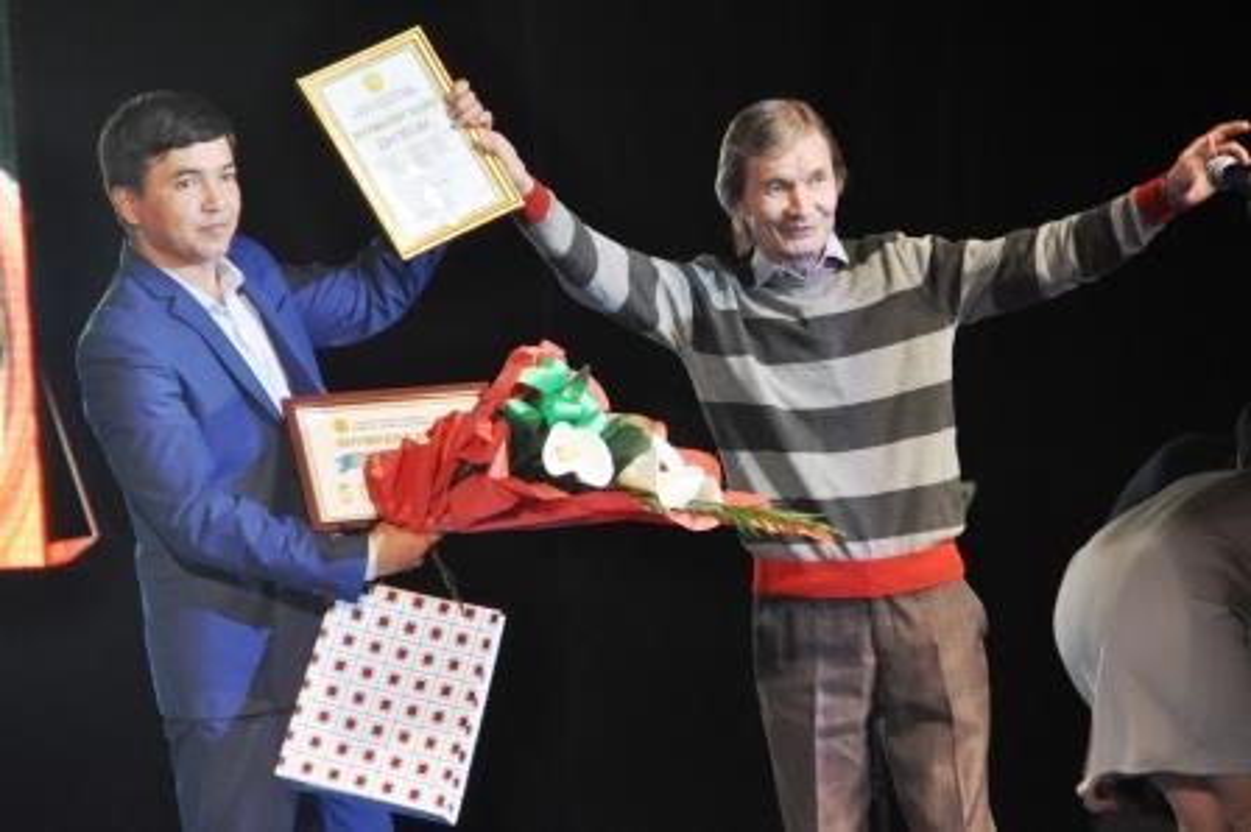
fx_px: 10417
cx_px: 626
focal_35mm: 300
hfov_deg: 6.9
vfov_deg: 4.6
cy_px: 416
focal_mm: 200
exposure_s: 1/50
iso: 1600
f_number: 5.6
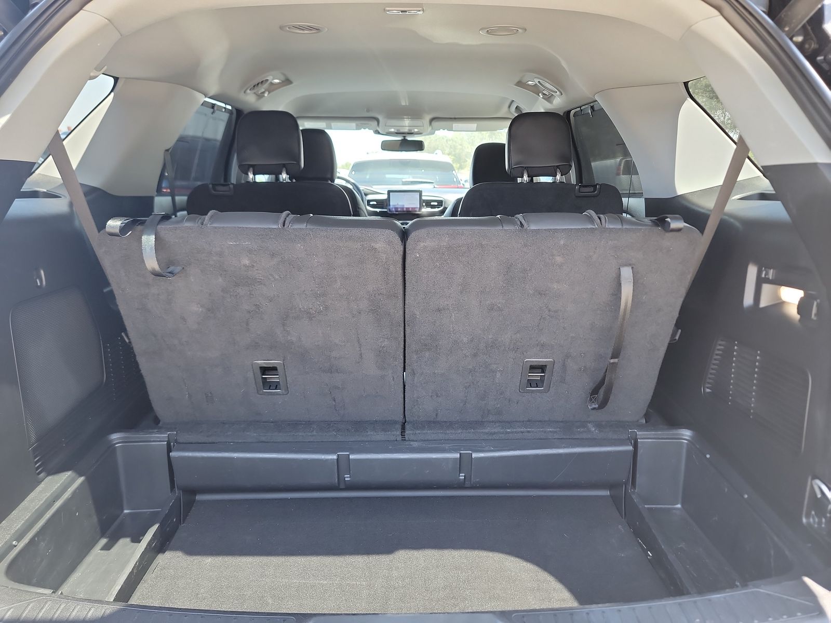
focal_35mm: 24
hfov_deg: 71.6
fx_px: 576
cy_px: 312
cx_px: 416
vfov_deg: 56.8
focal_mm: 6.7
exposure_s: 1/59
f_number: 1.8
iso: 181
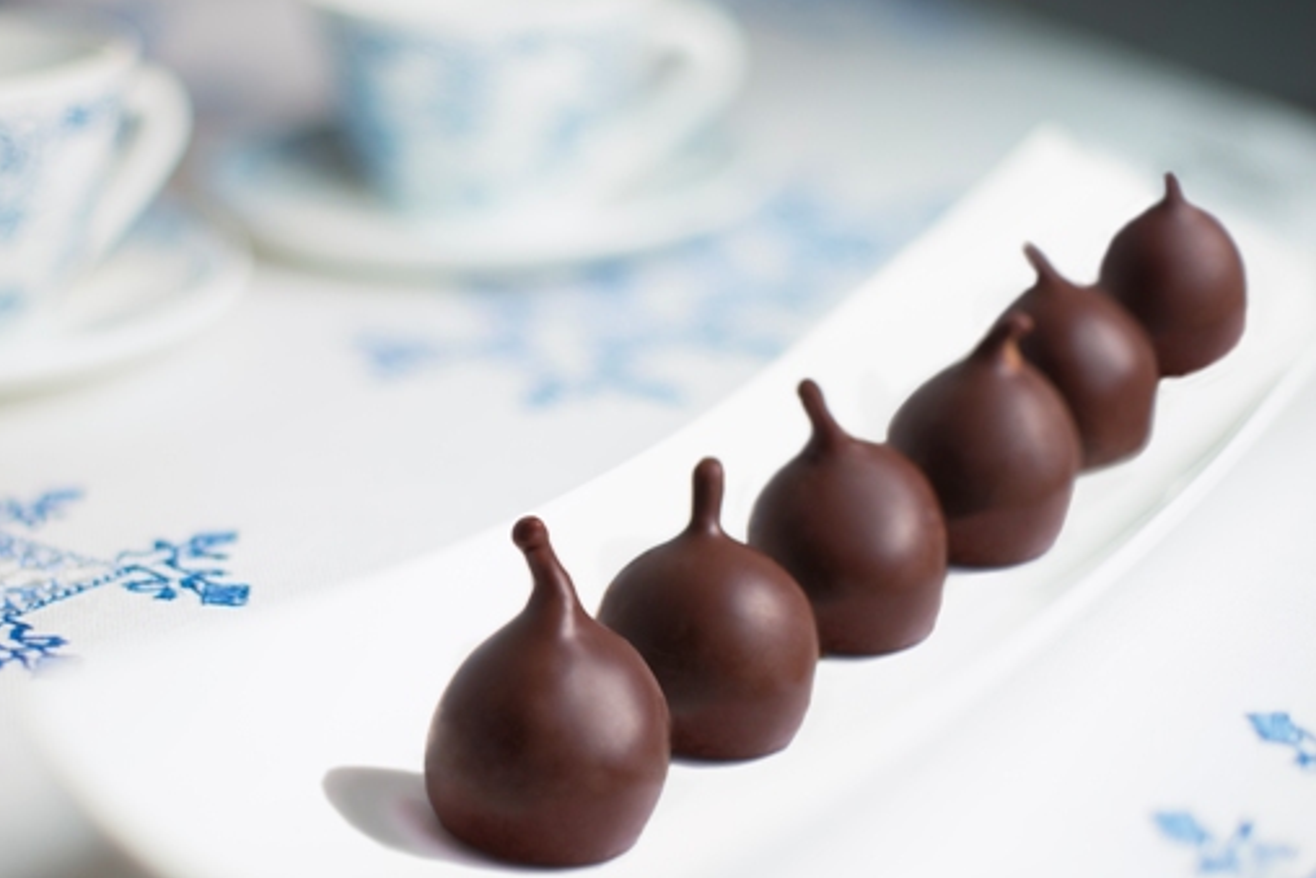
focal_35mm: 64
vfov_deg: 21.2
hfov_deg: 31.3
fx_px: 2340
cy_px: 528
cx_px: 541
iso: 100
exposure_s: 1/25
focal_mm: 50
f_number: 1.8
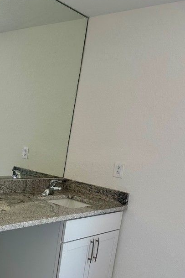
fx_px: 324
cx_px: -4
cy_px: 169
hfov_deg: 29.6
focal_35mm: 42
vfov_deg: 46.1
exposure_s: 1/121
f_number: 1.78
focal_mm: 6.86
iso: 125
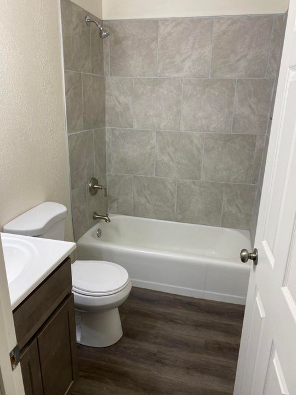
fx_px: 297
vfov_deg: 67.3
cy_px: 198
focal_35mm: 26
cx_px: 148
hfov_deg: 53.0
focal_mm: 4.25
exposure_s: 1/122
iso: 64
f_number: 1.8
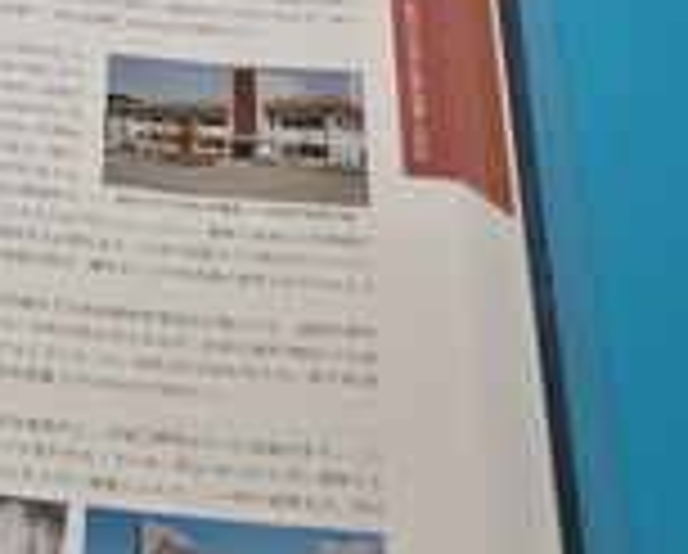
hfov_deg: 19.2
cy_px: 378
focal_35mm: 92
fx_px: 1877
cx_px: -202
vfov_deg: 16.7
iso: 400
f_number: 10
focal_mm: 35
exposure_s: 1/80
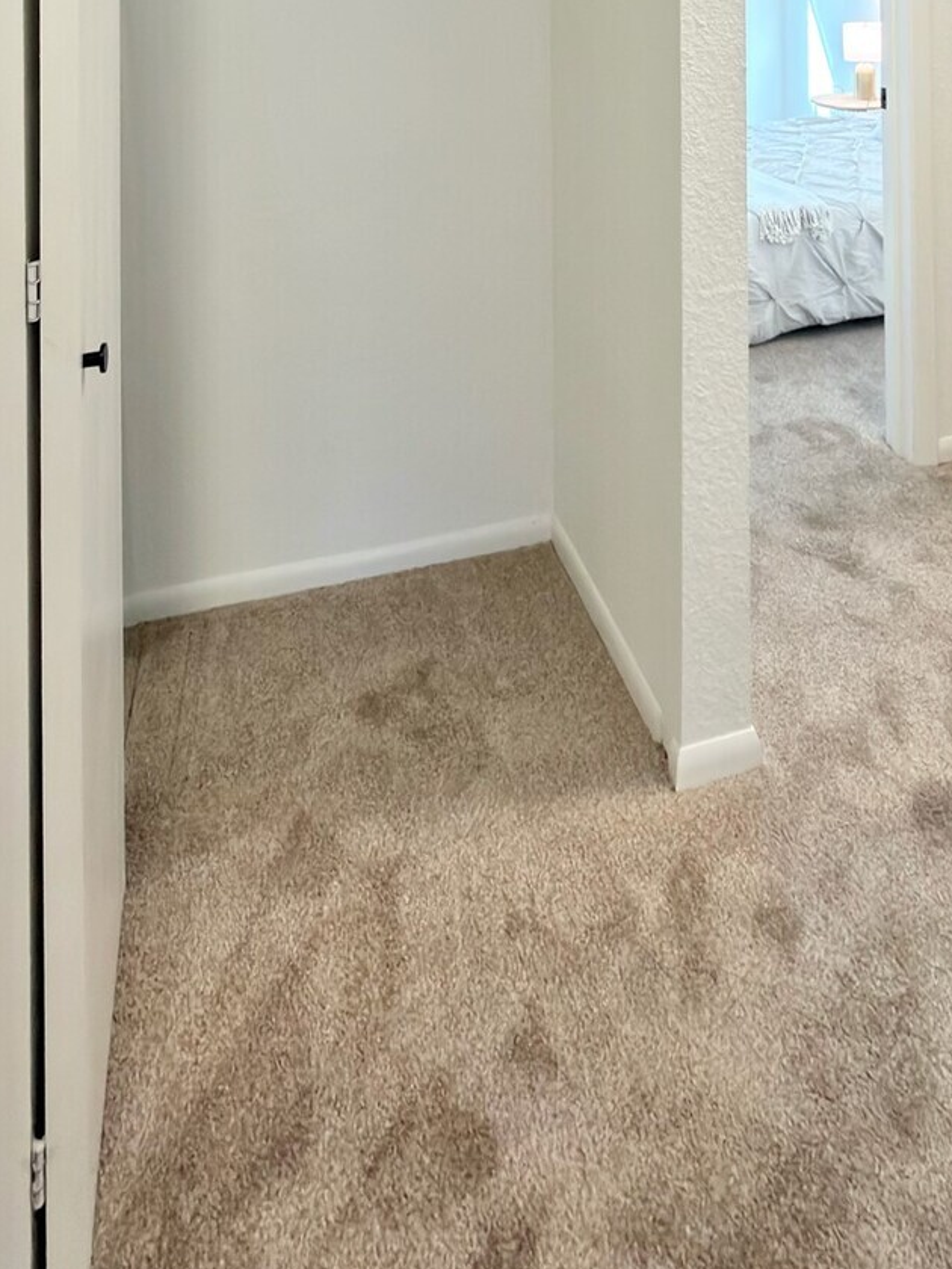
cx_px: 570
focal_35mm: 24
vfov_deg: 67.6
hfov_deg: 56.4
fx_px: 880
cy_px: 335
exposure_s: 1/30
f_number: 2.2
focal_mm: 2.22
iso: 200
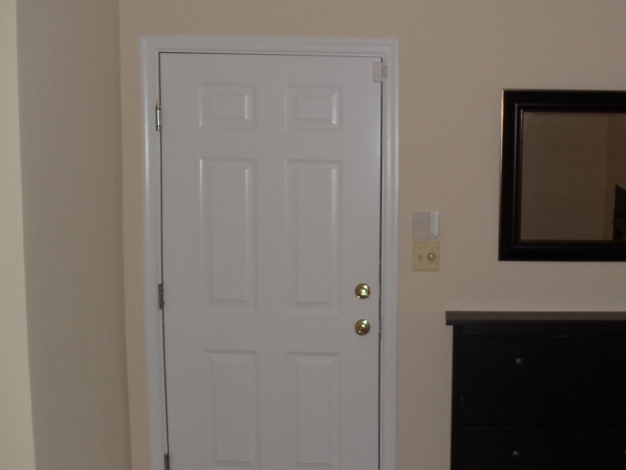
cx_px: 458
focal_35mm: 65
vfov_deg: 22.6
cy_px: 262
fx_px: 1176
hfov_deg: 29.4
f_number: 3.5
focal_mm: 6
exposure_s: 1/30
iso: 100
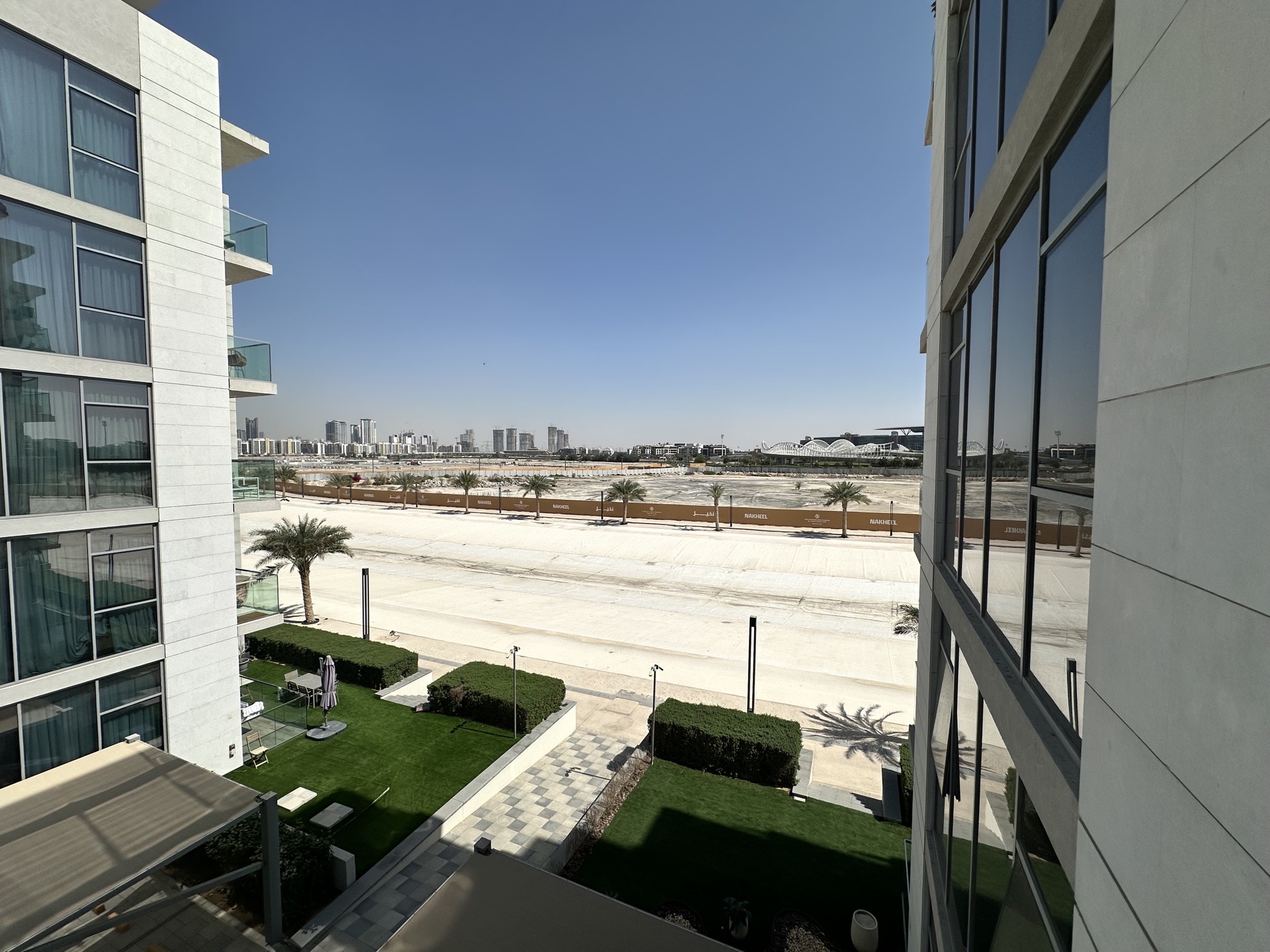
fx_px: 514
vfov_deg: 85.7
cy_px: 476
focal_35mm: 14
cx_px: 635
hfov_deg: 102.1
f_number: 2.2
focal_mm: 2.22
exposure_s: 1/6135
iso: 40
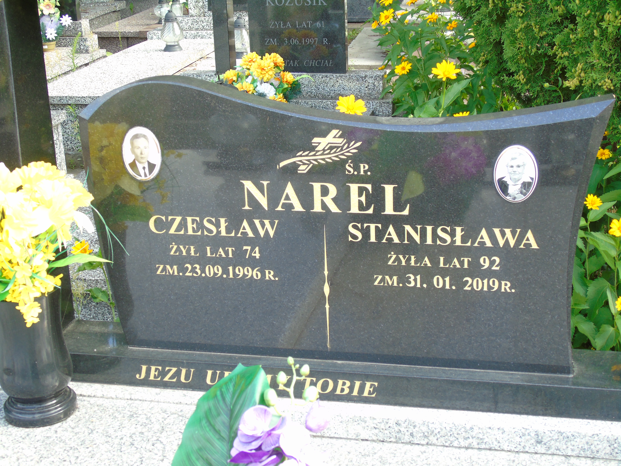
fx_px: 969
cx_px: 310
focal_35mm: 54
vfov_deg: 27.0
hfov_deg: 35.5
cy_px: 233
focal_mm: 9.6
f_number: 4.3
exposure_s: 1/40
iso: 80
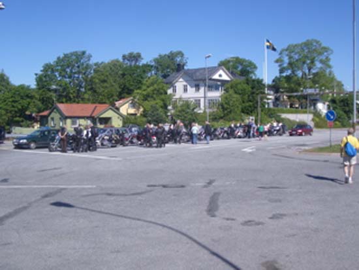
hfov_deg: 45.8
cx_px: 180
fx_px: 425
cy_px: 135
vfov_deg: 35.2
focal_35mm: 41
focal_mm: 6.8
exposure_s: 1/500
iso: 50
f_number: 4.6
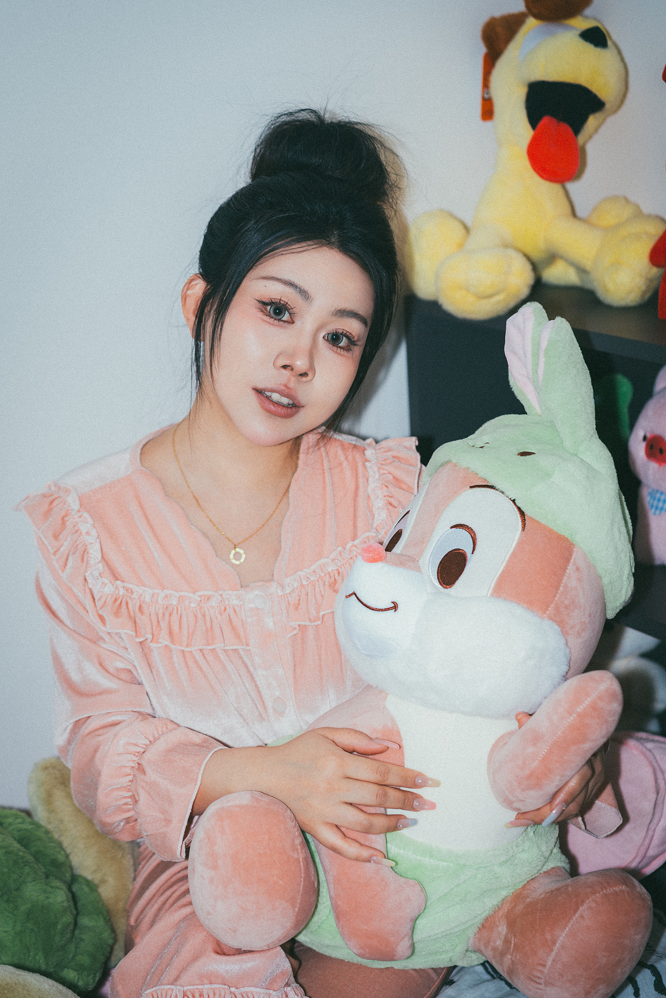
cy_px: 499
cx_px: 333
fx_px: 1526
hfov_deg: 24.6
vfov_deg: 36.2
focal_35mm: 55
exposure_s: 1/160
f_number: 3.2
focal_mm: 55
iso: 100
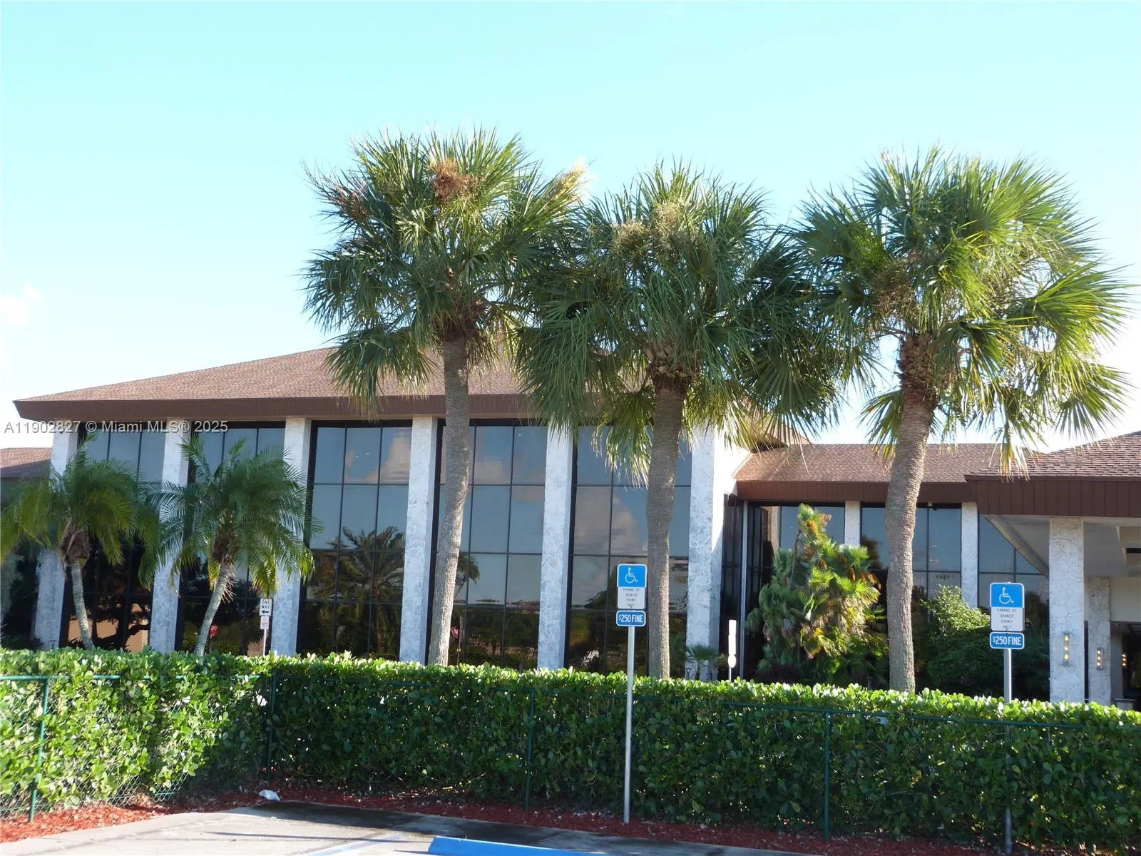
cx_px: 570
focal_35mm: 47
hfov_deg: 40.4
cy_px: 428
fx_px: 1549
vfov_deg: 30.9
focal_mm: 8.5
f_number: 3.2
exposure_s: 1/200
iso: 100
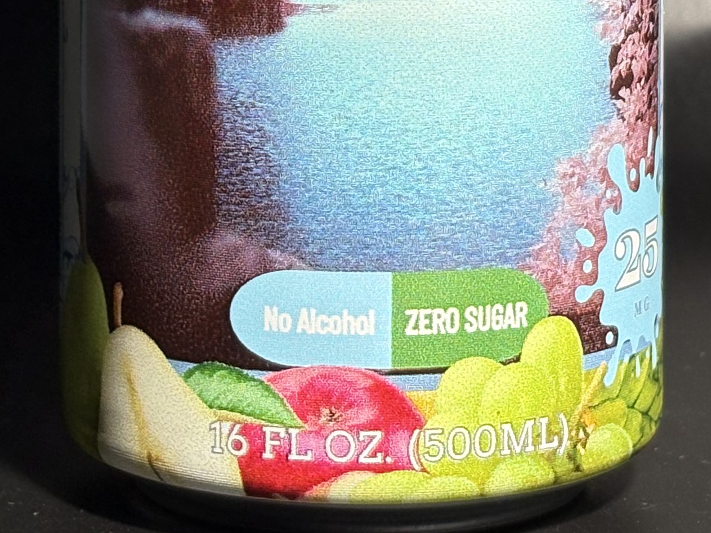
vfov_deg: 8.7
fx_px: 3409
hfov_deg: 11.9
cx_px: 311
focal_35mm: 166
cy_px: -243
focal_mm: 5.96
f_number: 1.6
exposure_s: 1/1553
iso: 50
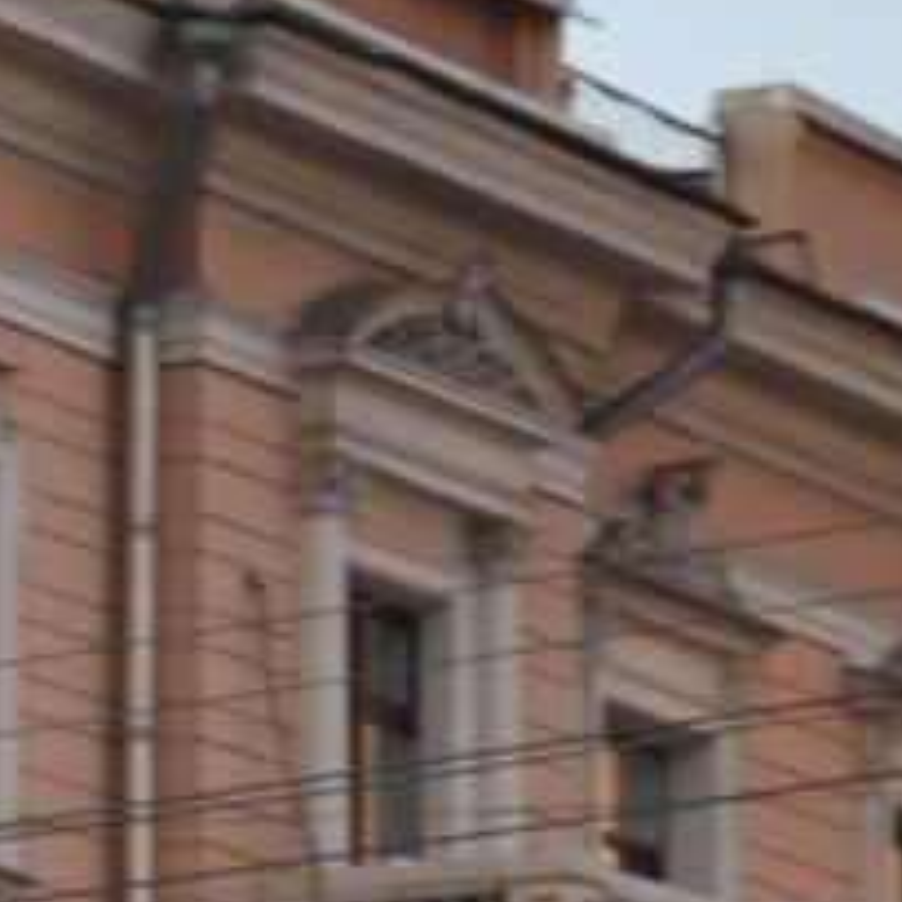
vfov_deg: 3.5
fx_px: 14298
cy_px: 2812
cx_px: -1892
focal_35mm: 485
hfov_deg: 3.5
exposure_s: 1/320
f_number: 2.8
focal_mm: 38
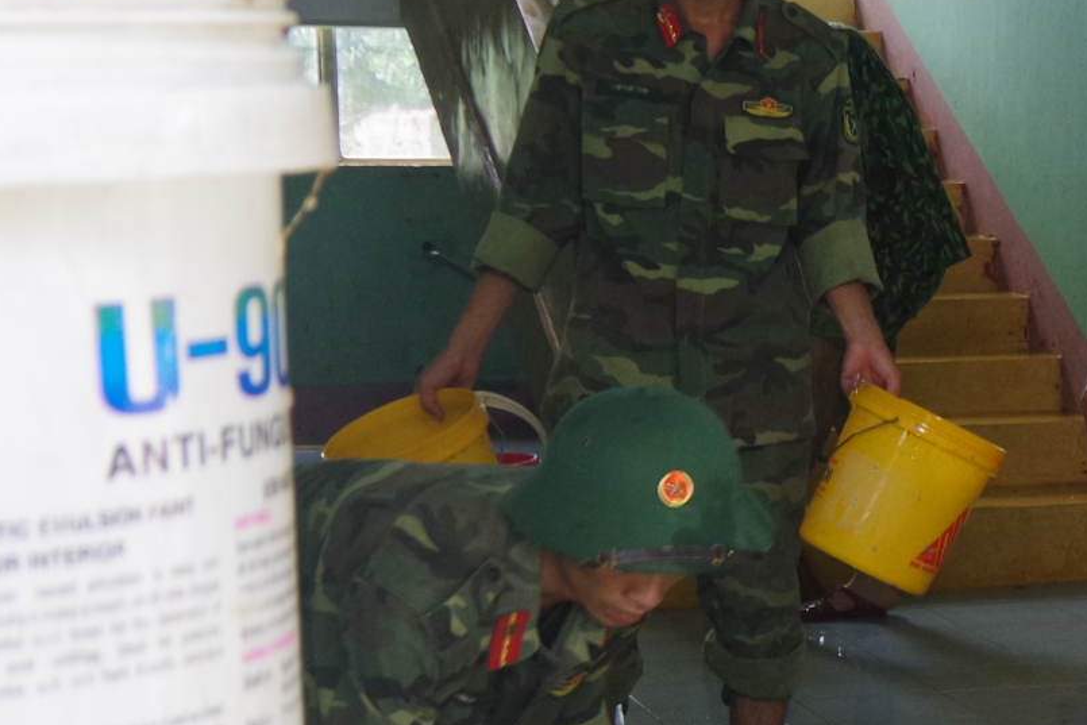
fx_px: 3110
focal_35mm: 103
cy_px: 825
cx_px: 1700
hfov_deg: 17.5
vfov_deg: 13.0
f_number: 5.6
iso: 800
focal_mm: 18
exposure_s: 1/80
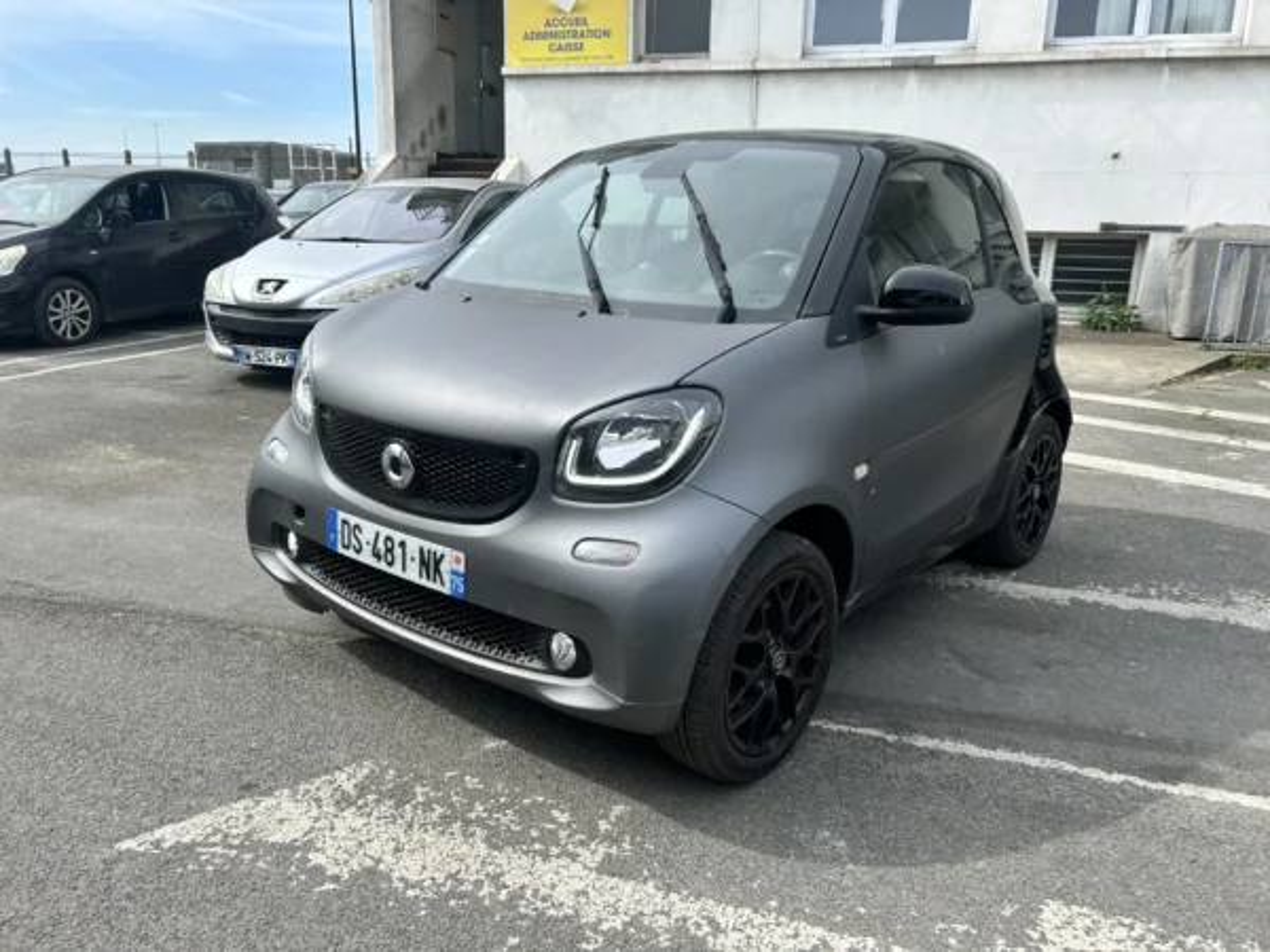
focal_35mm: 26
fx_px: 954
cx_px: 635
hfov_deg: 67.3
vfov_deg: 53.1
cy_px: 476
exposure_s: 1/2165
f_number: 1.5
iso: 50
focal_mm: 5.7
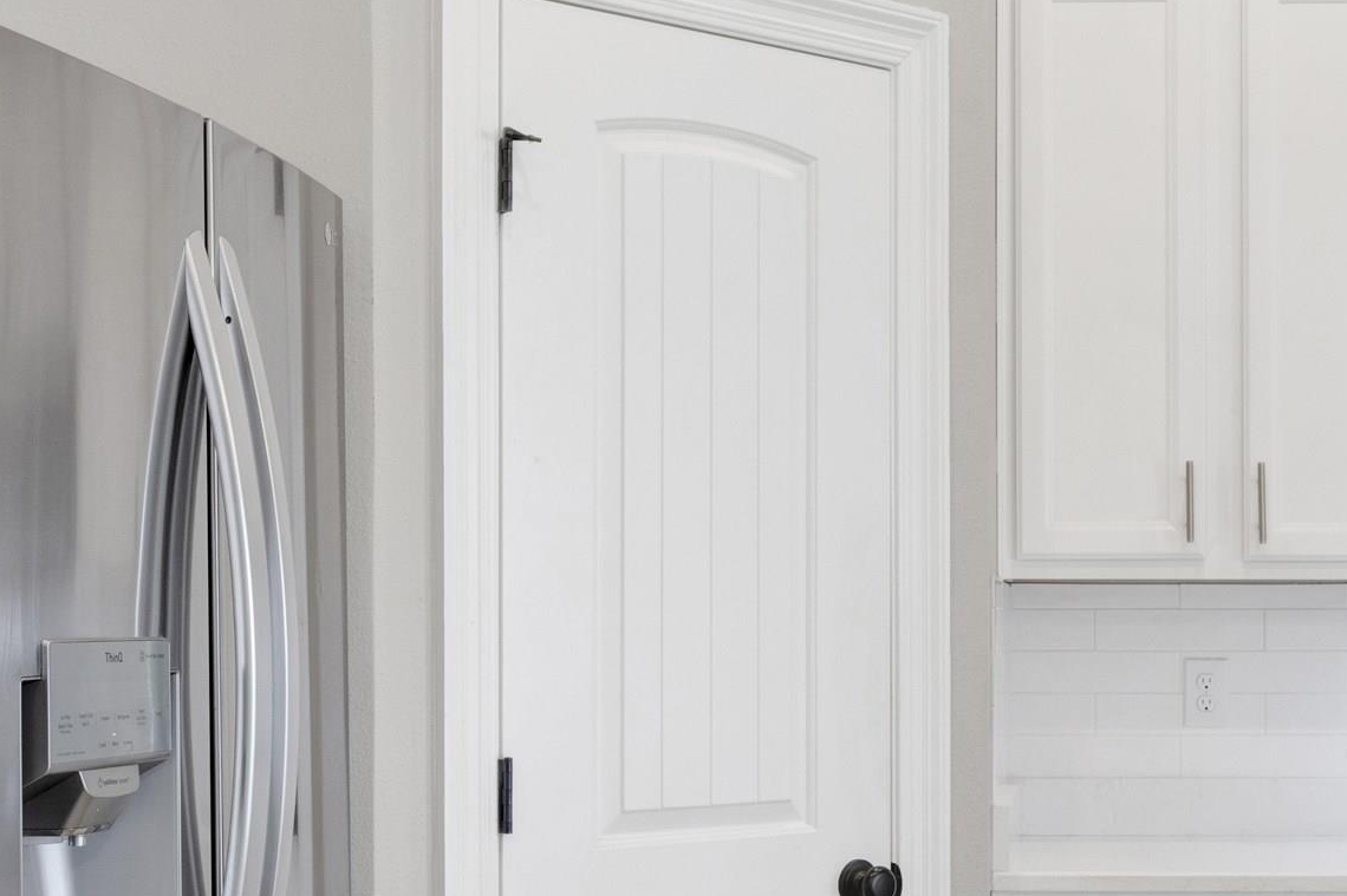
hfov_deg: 31.6
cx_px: 1061
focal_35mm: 62
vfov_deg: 21.8
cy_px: 606
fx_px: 2319
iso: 400
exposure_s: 1/6
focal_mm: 23
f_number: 11
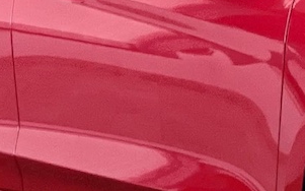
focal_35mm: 351
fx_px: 2917
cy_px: -2
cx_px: 372
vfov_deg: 3.7
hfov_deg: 6.0
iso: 80
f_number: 2.2
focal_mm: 7.5
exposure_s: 1/121
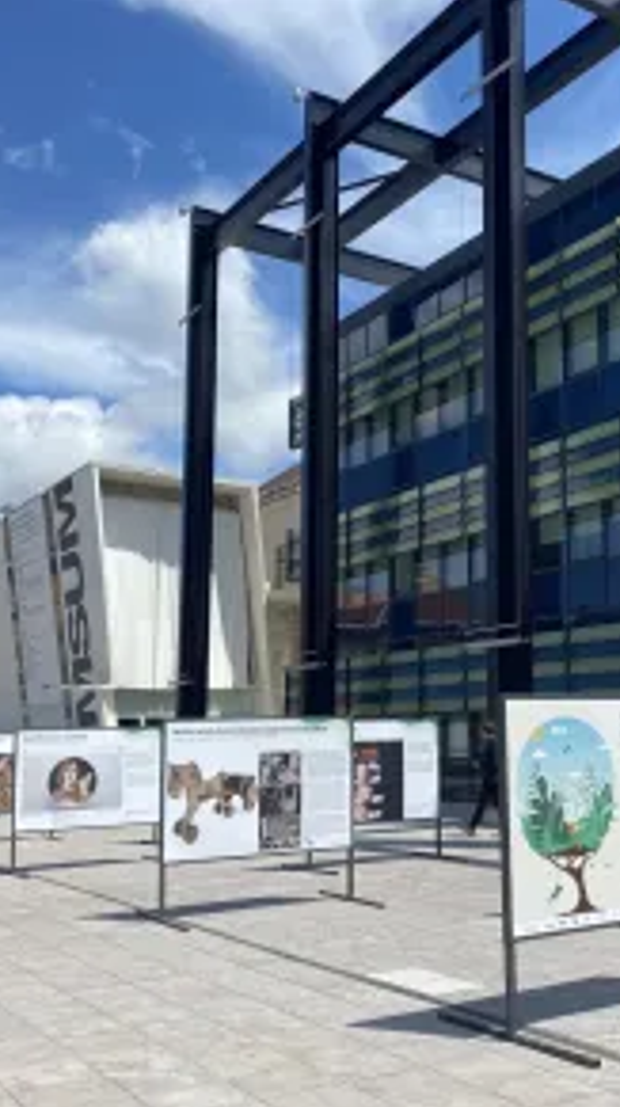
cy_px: 567
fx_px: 1143
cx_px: 468
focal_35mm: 39
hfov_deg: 29.8
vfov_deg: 51.6
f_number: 1.8
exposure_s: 1/3300
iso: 32
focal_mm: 4.25
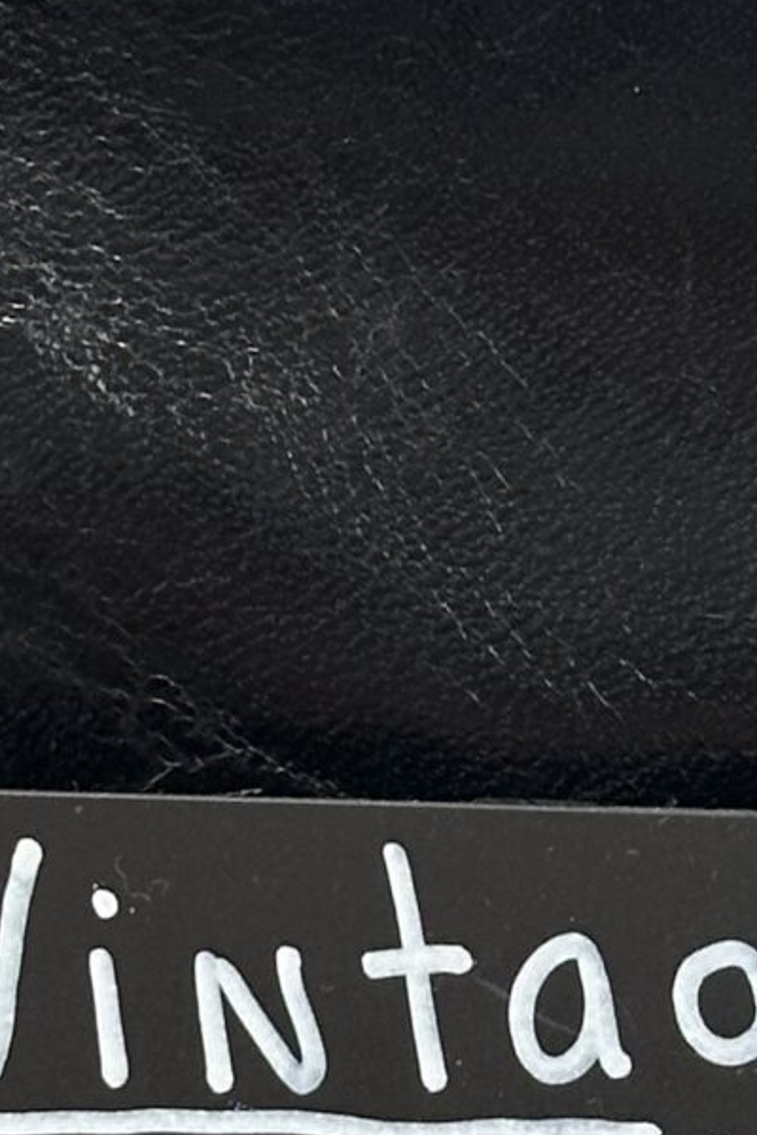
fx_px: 6718
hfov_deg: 6.4
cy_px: 613
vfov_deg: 9.7
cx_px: 977
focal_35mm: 213
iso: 64
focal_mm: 6.86
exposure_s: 1/60
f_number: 1.78
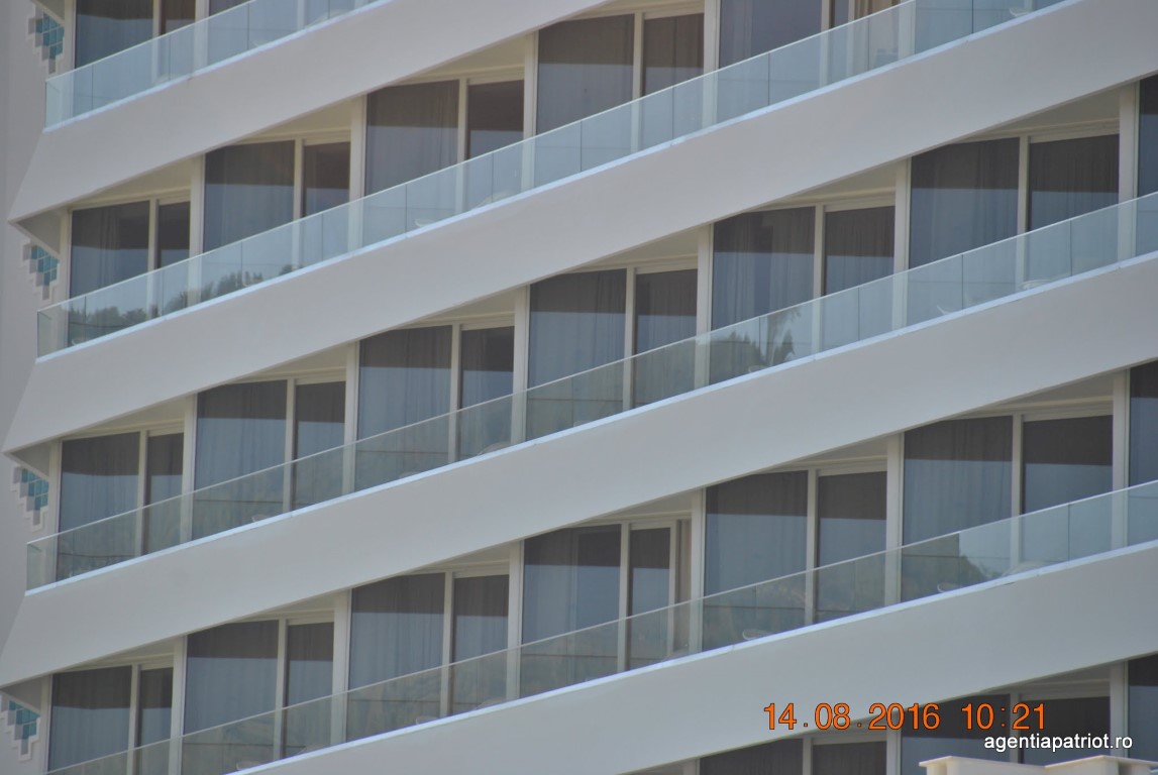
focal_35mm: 300
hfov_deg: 6.9
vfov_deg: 4.6
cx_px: 579
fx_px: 9662
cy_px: 388
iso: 200
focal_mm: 200
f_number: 5.6
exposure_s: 1/640
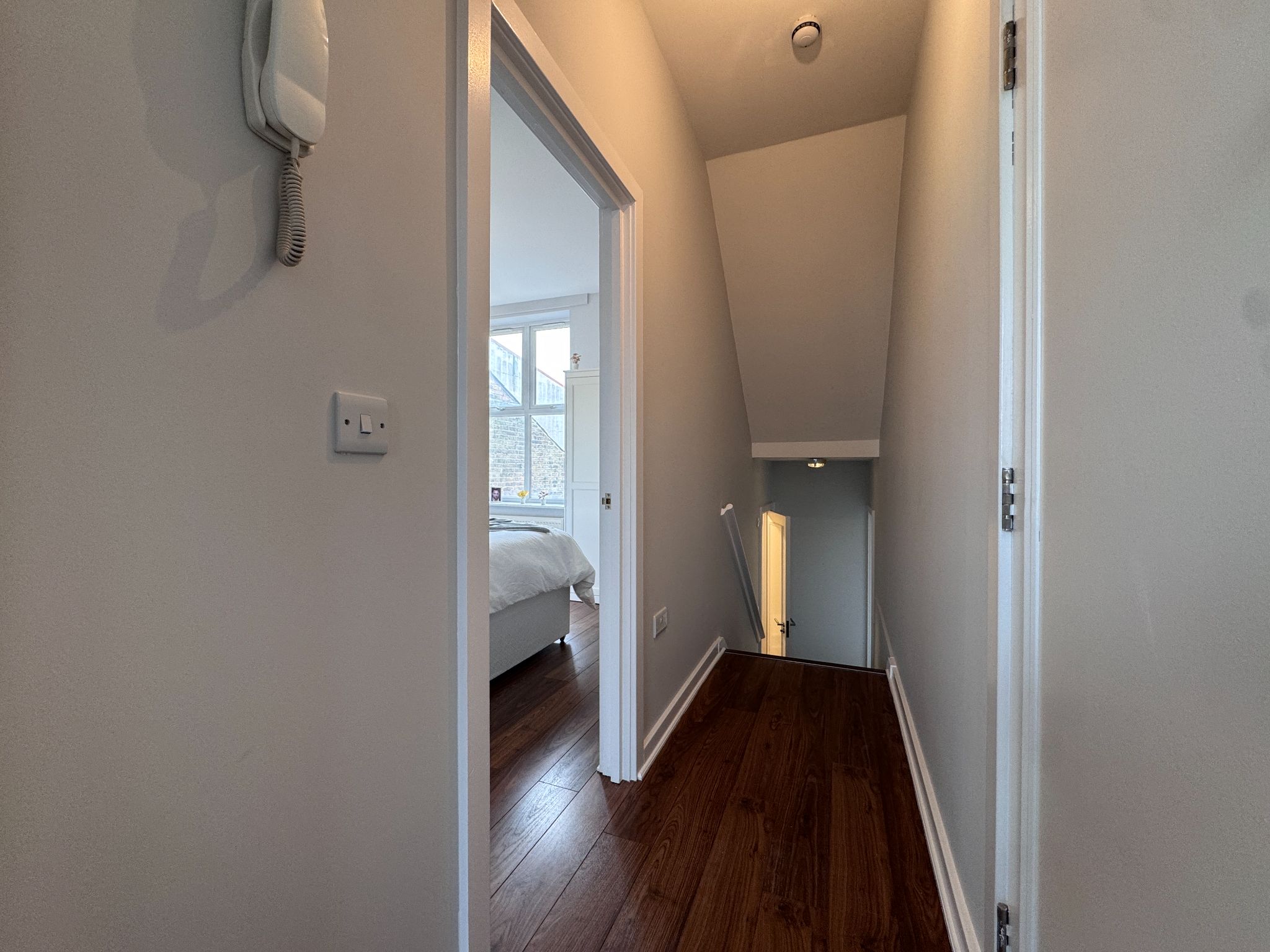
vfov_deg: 85.7
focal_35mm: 14
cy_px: 476
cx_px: 635
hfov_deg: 102.1
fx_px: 514
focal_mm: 2.22
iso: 125
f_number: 2.2
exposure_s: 1/100
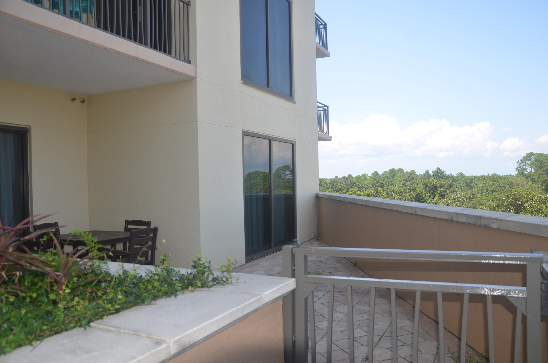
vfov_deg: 47.7
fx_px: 410
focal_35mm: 27
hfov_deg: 67.5
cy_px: 182
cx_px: 274
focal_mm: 18
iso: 100
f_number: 5
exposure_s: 1/250
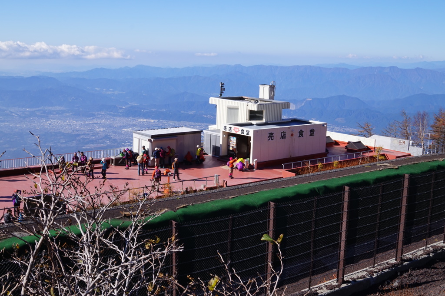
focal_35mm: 45
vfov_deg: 29.8
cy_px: 148
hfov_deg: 43.6
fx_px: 556
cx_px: 222
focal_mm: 30
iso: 100
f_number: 13
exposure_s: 1/100
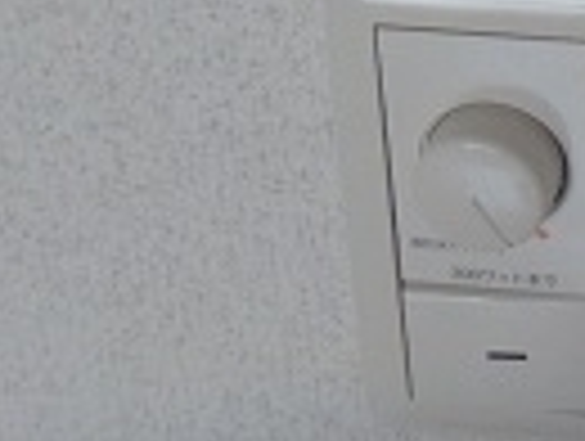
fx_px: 1744
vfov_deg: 11.9
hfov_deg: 16.2
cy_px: -585
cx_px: 1035
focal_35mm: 103
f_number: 3.5
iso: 200
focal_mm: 3.7
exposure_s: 1/50
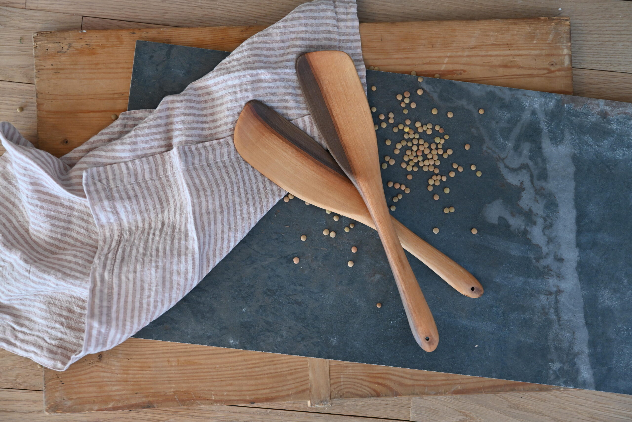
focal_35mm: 56
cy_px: 211
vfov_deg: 24.2
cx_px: 316
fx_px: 983
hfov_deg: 35.6
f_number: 2.8
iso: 800
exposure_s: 1/125
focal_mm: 56
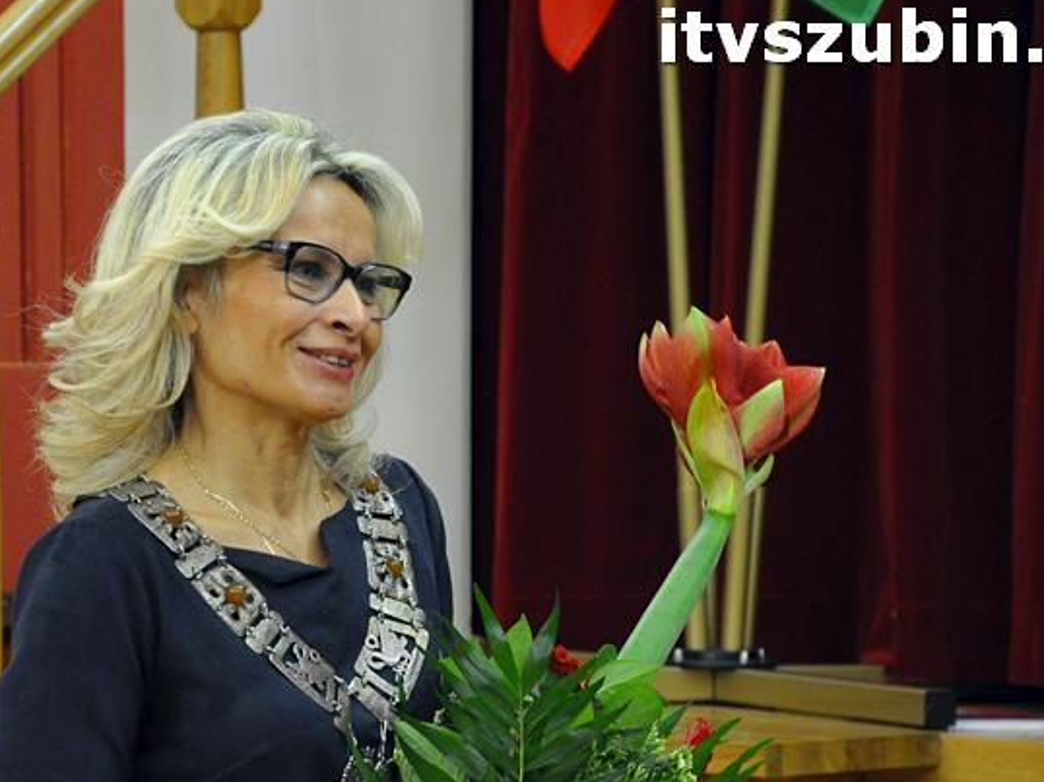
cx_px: 363
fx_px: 6180
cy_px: 494
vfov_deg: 7.2
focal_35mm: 205
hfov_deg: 9.6
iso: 2500
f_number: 5.6
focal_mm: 90
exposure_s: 1/80
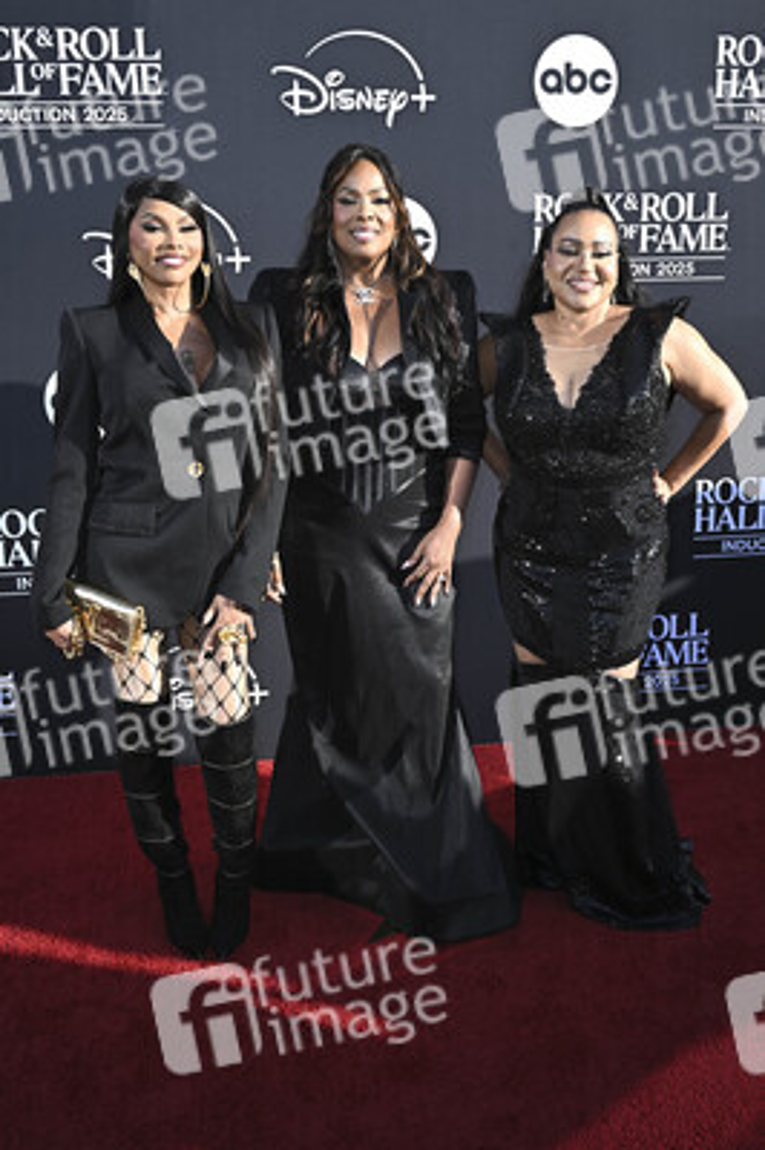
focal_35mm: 35
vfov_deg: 54.5
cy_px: 575
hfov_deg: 37.8
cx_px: 382
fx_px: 1117
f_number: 8
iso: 250
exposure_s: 1/320
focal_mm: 35
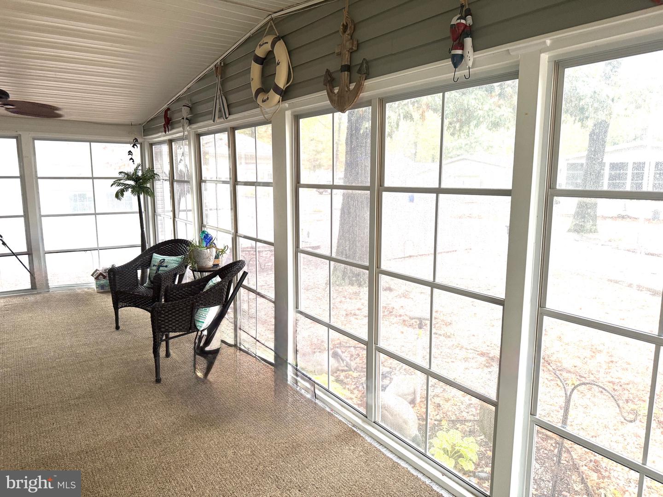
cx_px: 332
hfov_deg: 71.6
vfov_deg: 56.8
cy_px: 248
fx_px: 460
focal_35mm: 24
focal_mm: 6.76
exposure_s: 1/77
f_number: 1.78
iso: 200
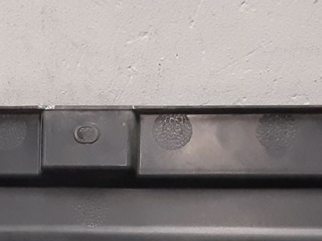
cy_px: 299
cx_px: 87
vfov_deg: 12.0
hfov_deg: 16.2
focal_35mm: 121
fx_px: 1126
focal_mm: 3.93
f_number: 1.7
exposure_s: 1/50
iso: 250
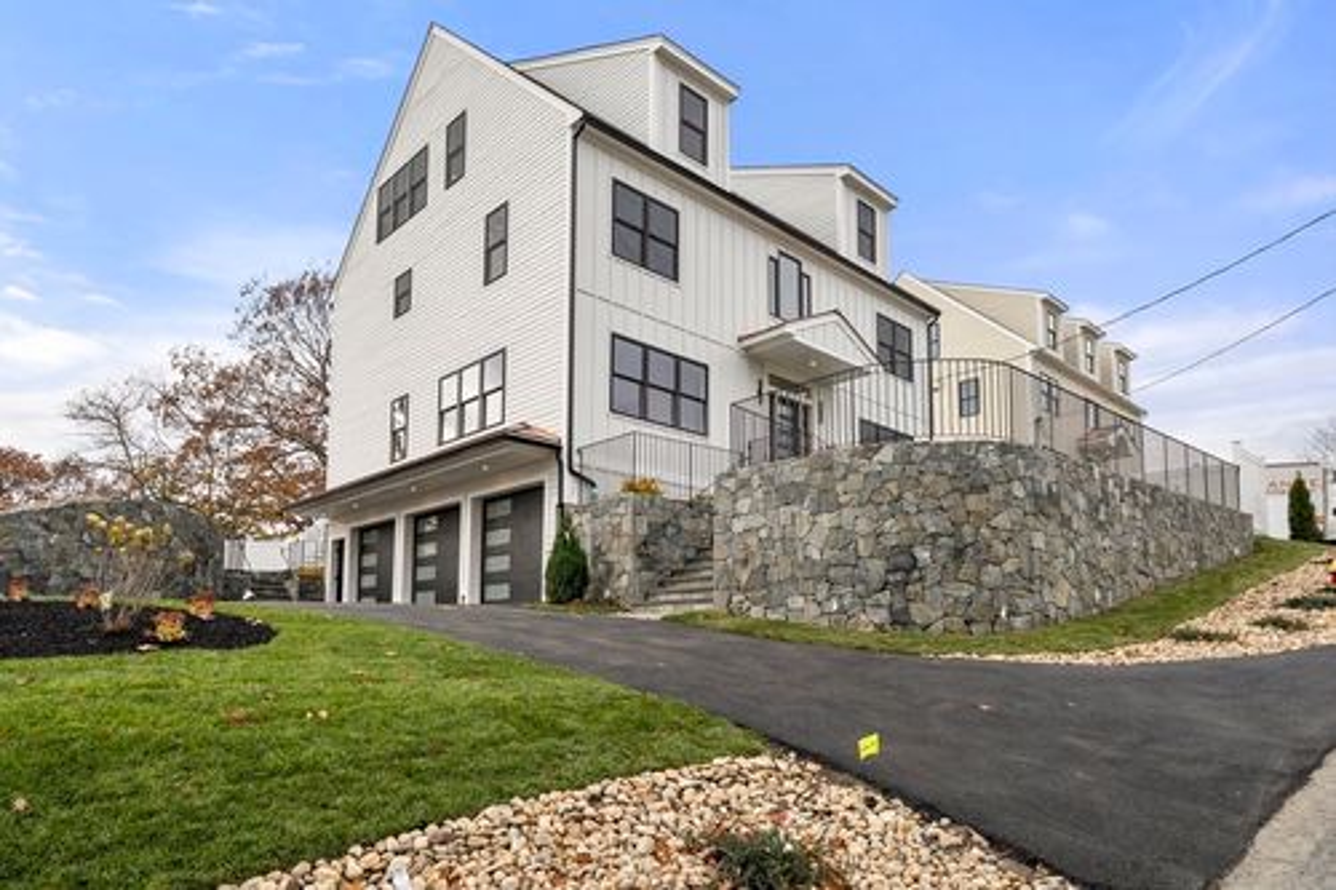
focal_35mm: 20
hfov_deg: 84.0
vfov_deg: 61.9
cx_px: 668
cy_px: 445
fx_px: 742
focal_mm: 20
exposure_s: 1/400
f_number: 7.1
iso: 320
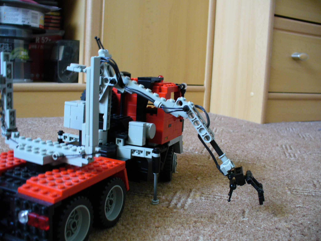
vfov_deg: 38.7
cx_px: 160
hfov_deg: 50.1
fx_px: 343
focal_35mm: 37
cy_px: 120
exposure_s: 1/20
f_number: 2.8
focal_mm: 6.1
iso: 200
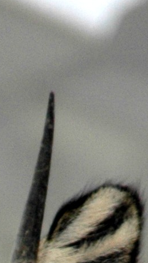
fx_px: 13133
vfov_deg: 1.1
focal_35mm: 1879
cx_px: -239
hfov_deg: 0.6
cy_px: 799
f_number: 5.6
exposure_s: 1/100
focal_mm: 185
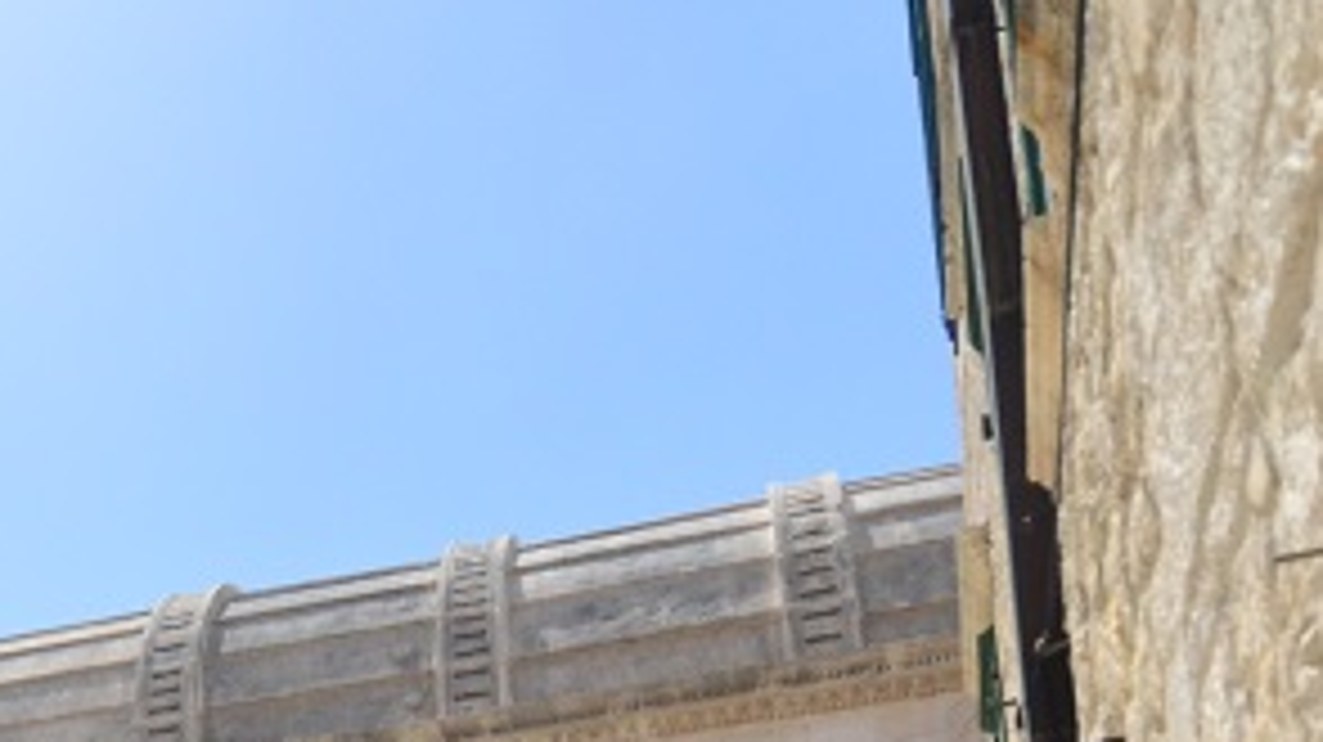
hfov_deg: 30.9
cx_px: 61
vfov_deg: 16.5
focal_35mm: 64
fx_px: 2244
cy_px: 1216
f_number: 4.5
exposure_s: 1/8000
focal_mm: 12
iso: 640
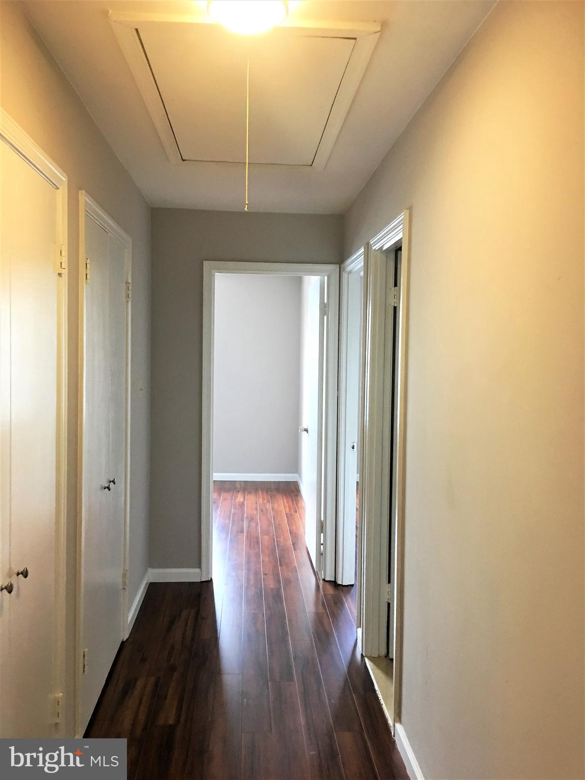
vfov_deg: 61.7
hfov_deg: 48.2
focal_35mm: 29
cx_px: 292
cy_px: 390
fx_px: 653
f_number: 2.2
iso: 64
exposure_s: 1/15
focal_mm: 4.15
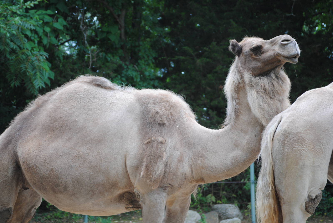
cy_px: 112
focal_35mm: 112
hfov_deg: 18.2
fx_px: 1042
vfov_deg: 12.2
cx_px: 166
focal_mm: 75
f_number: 4.2
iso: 200
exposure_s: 1/200
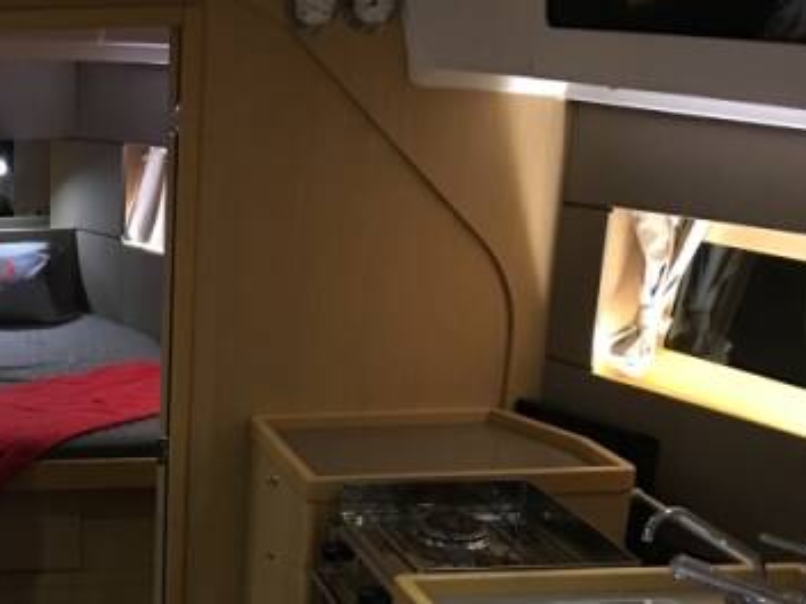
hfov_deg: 27.2
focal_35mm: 66
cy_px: 631
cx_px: -60
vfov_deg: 21.3
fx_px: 1537
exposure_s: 1/8
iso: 100
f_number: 2.2
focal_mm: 4.15
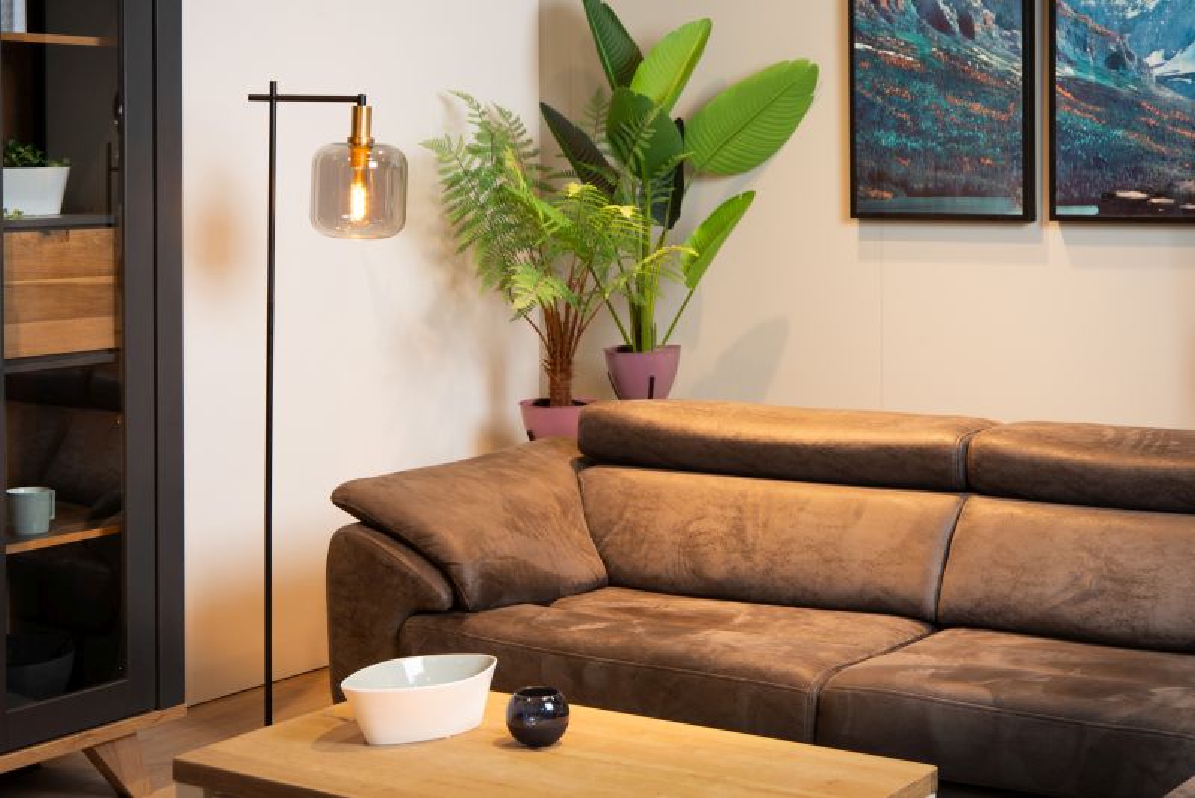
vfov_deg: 21.9
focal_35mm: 62
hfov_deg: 32.4
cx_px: 598
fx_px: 2059
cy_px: 399
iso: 160
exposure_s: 1/10
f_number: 7.1
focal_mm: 62
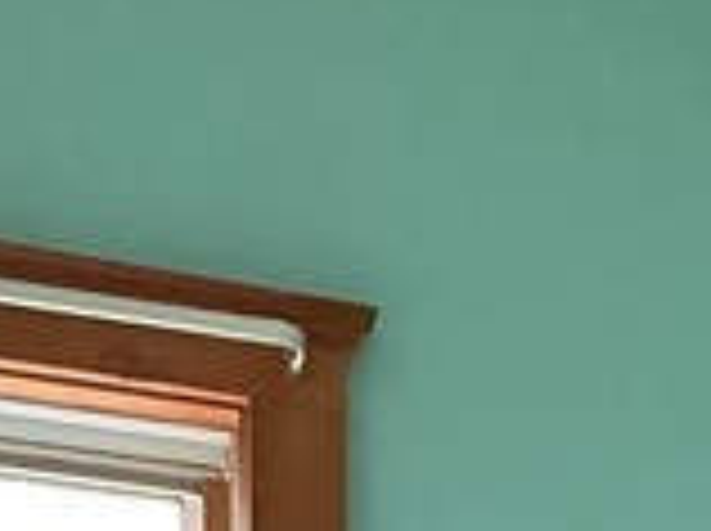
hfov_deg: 20.4
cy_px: 1274
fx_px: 1866
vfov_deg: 12.6
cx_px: 819
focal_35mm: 91
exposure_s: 1/60
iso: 800
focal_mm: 2.22
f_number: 2.2
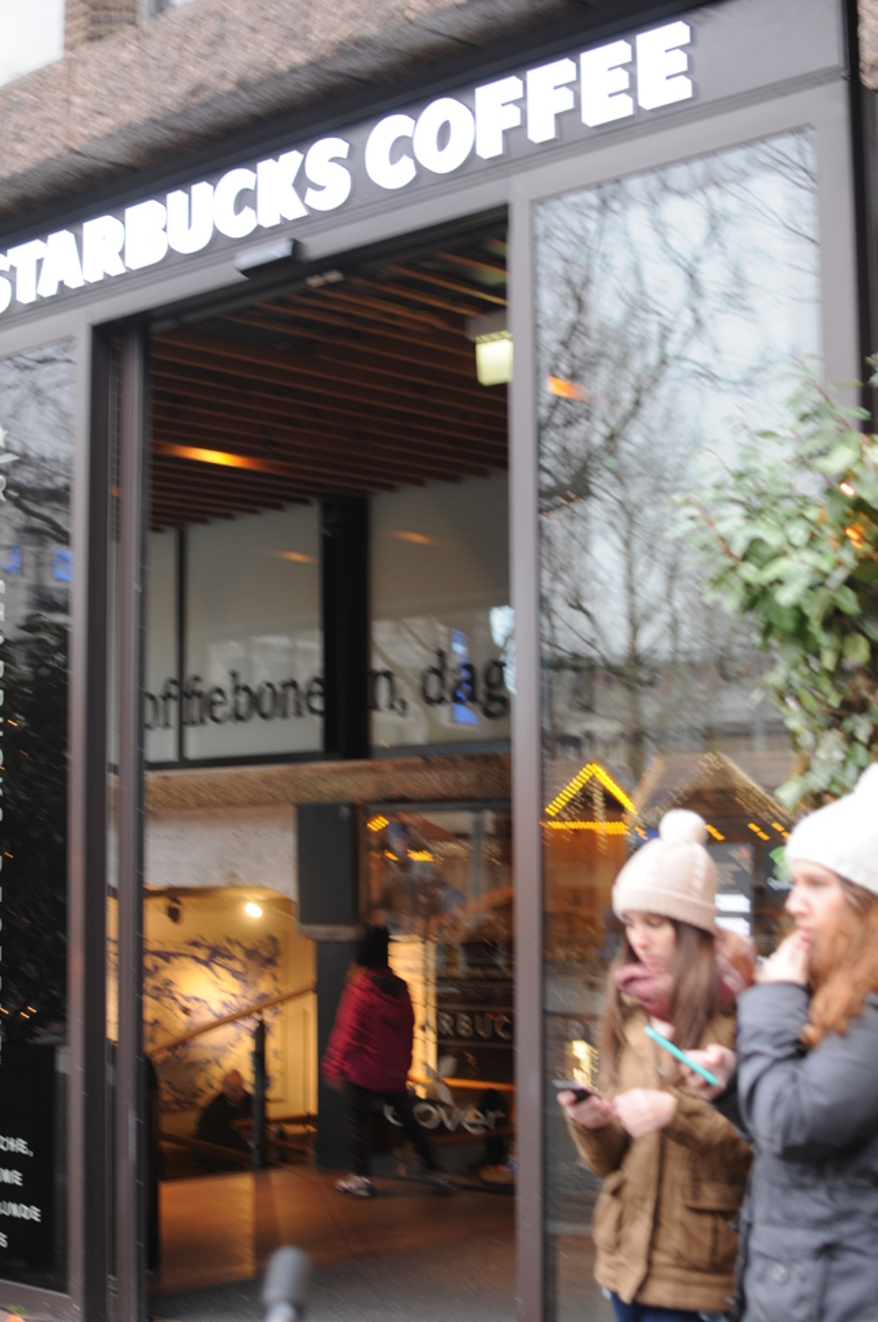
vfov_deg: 36.0
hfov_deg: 24.3
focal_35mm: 56
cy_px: 692
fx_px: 2036
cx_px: 436
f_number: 2.2
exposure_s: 1/20
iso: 200
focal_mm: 35
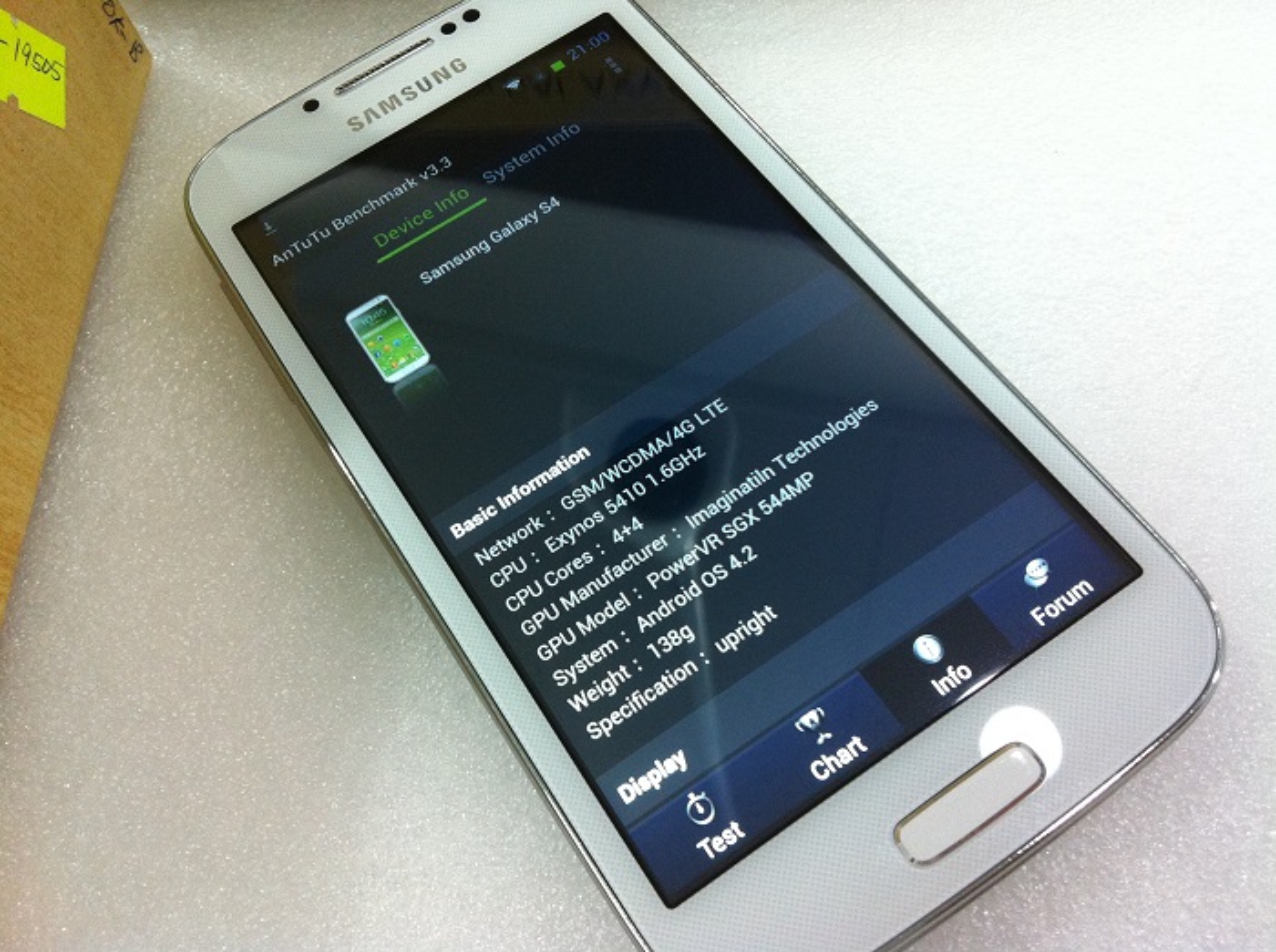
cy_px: 476
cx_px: 638
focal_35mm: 35
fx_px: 1288
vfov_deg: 40.6
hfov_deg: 52.7
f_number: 2.8
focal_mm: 3.85
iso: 125
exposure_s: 1/17
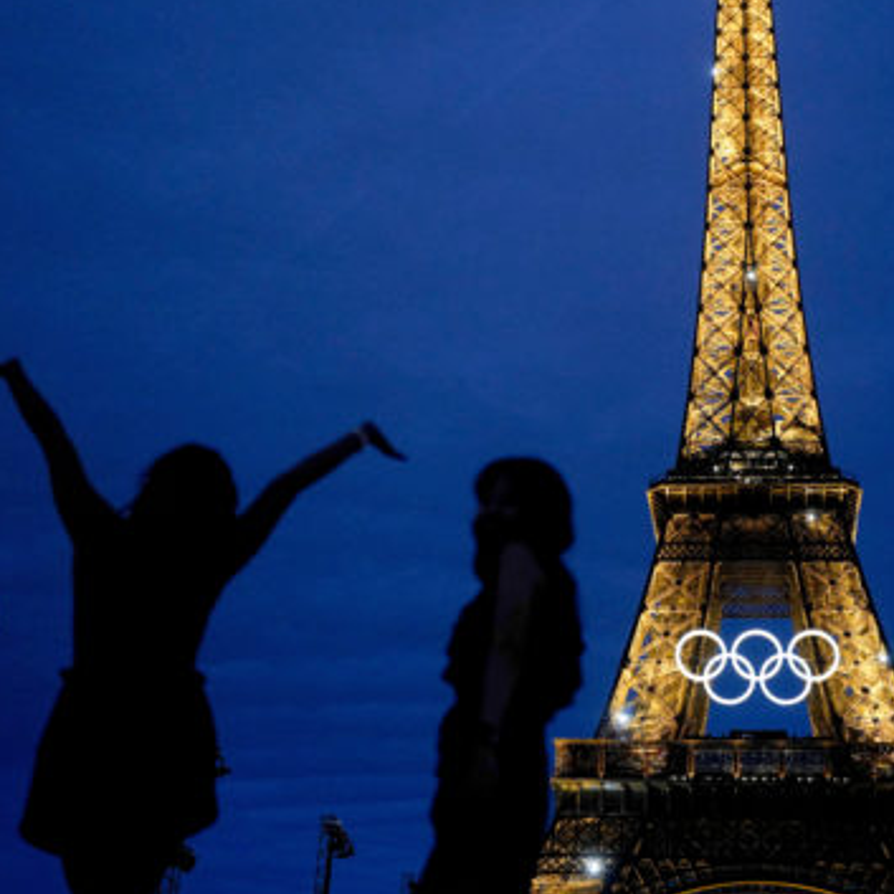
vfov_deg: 29.9
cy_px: 336
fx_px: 1665
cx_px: 565
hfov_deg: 29.9
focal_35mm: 57
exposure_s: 1/400
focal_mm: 35
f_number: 1.4
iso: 1600
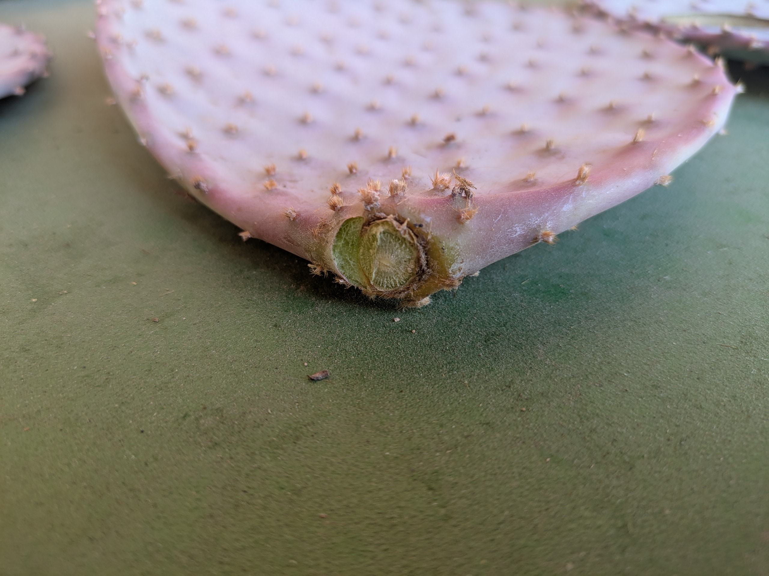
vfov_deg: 54.9
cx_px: 384
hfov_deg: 69.4
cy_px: 288
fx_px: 555
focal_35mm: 25
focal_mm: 5.43
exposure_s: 1/60
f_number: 1.89
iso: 56
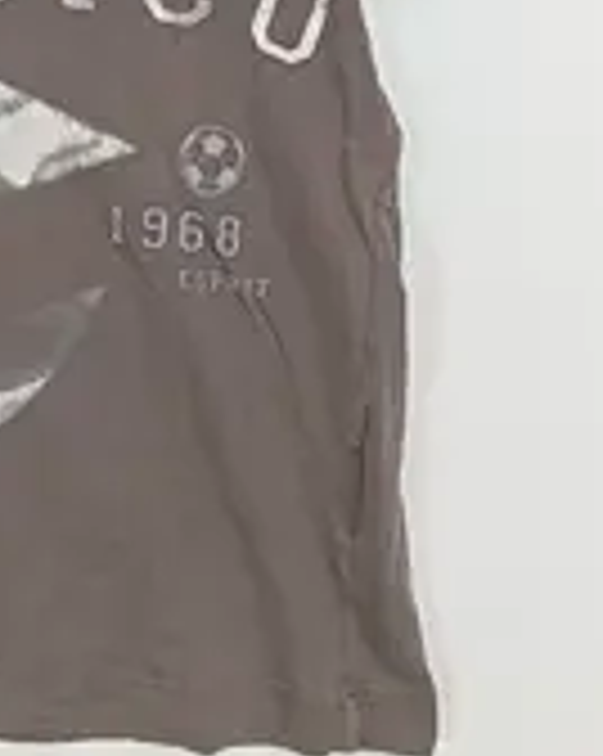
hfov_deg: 22.8
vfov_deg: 27.7
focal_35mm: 65
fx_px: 1453
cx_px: 45
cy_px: 22
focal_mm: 4.22
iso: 95
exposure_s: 1/100
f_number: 1.8
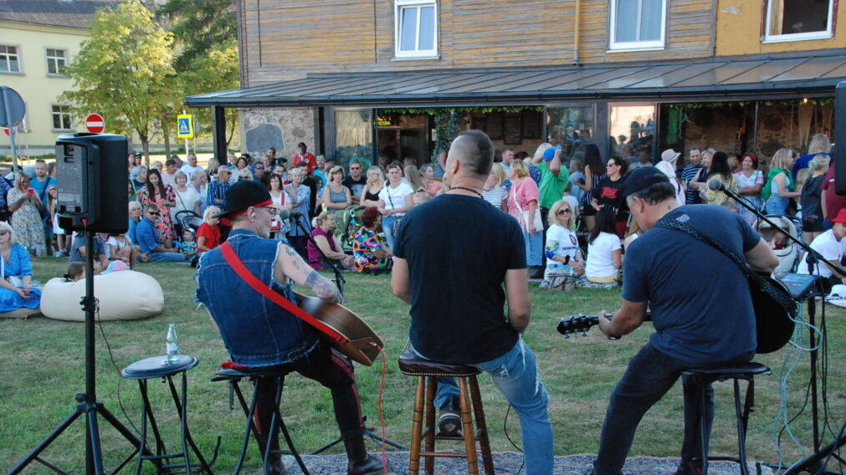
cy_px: 279
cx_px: 428
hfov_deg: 40.6
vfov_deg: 23.4
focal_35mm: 51
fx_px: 1144
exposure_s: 1/250
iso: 1600
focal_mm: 32
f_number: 8
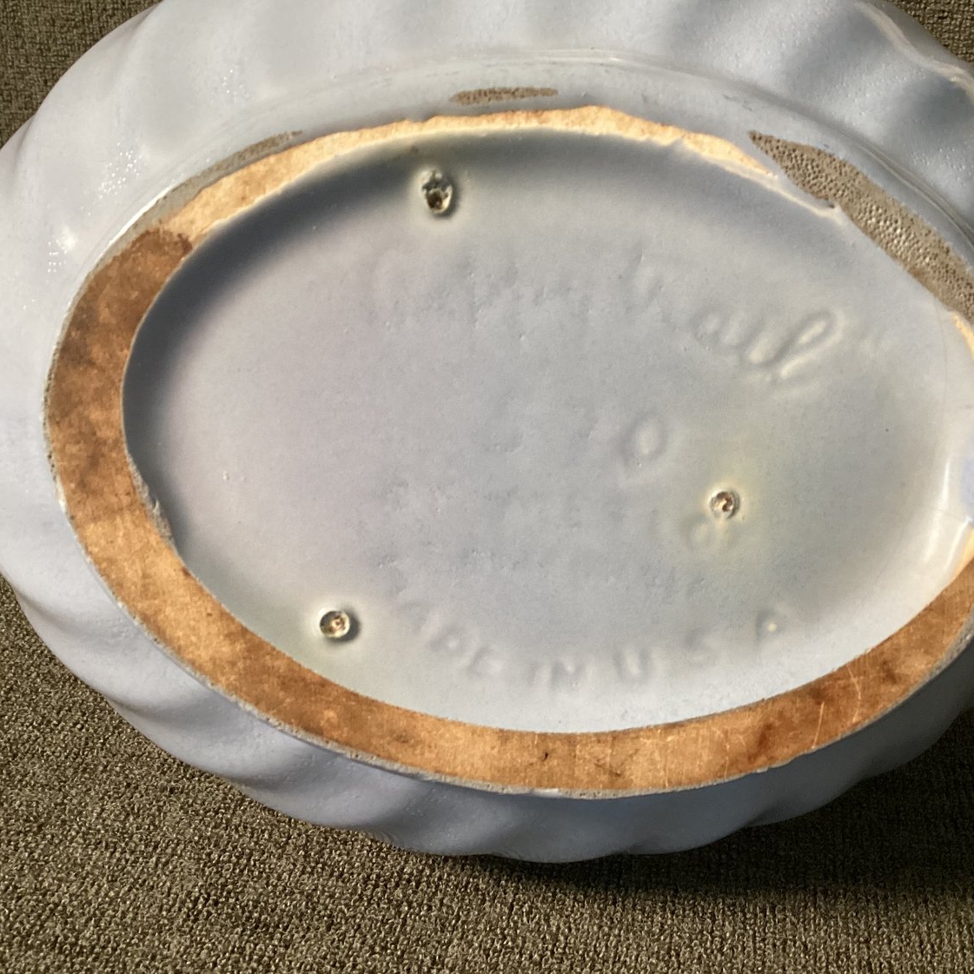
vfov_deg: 44.9
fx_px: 1178
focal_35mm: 37
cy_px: 491
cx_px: 599
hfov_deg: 44.6
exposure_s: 1/60
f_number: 2.4
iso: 250
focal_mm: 3.3
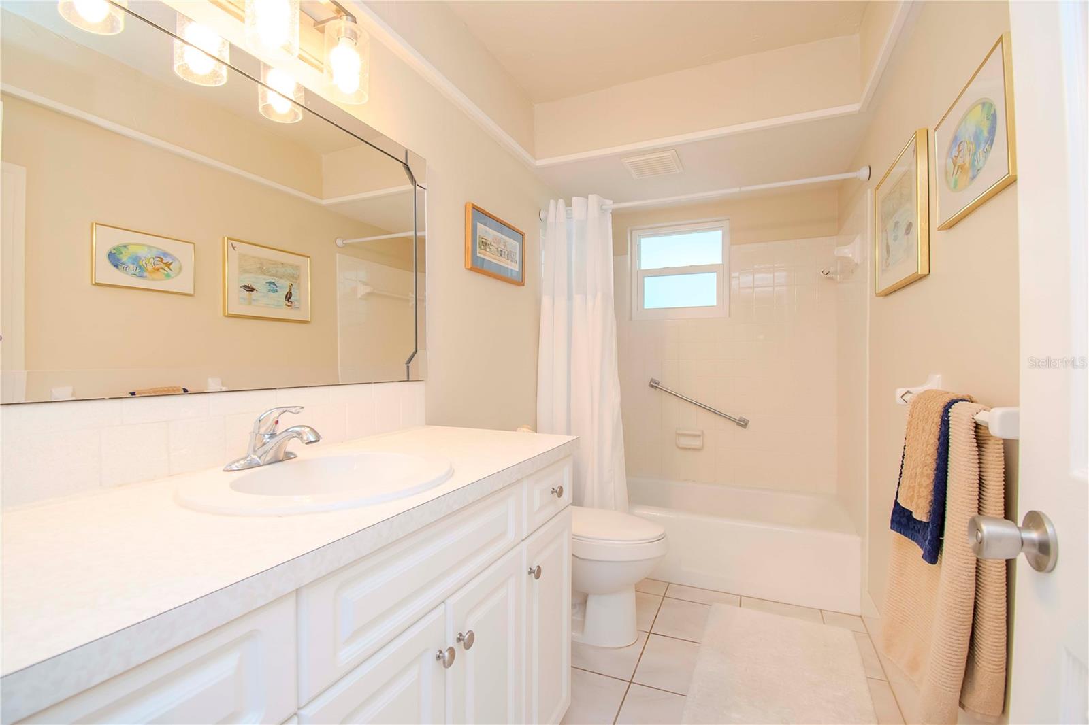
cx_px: 544
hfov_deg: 100.4
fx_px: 454
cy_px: 362
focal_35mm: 15
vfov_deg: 77.3
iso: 640
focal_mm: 10
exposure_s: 1/50
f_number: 6.3
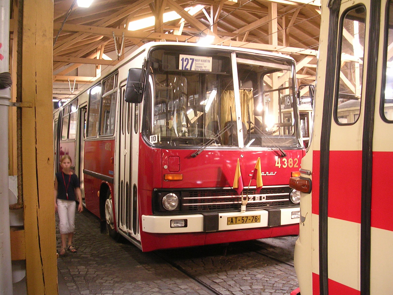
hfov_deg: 49.0
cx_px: 196
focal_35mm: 38
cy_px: 148
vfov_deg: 37.7
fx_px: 431
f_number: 2.8
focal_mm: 5.8
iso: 92
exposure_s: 1/4.5
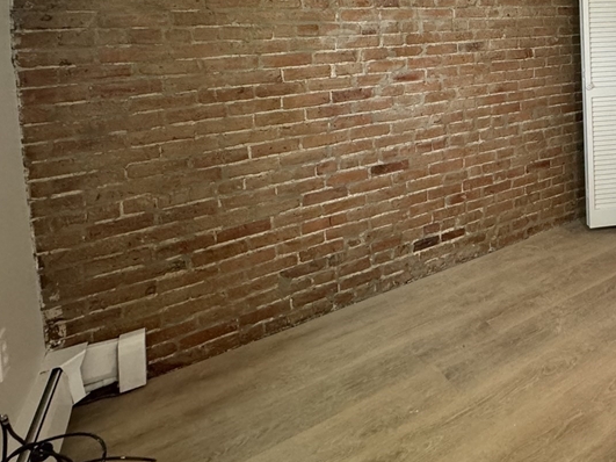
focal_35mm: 27
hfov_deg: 57.6
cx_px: 536
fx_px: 480
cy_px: 50
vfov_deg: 46.5
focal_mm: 2.22
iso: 250
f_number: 2.2
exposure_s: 1/60
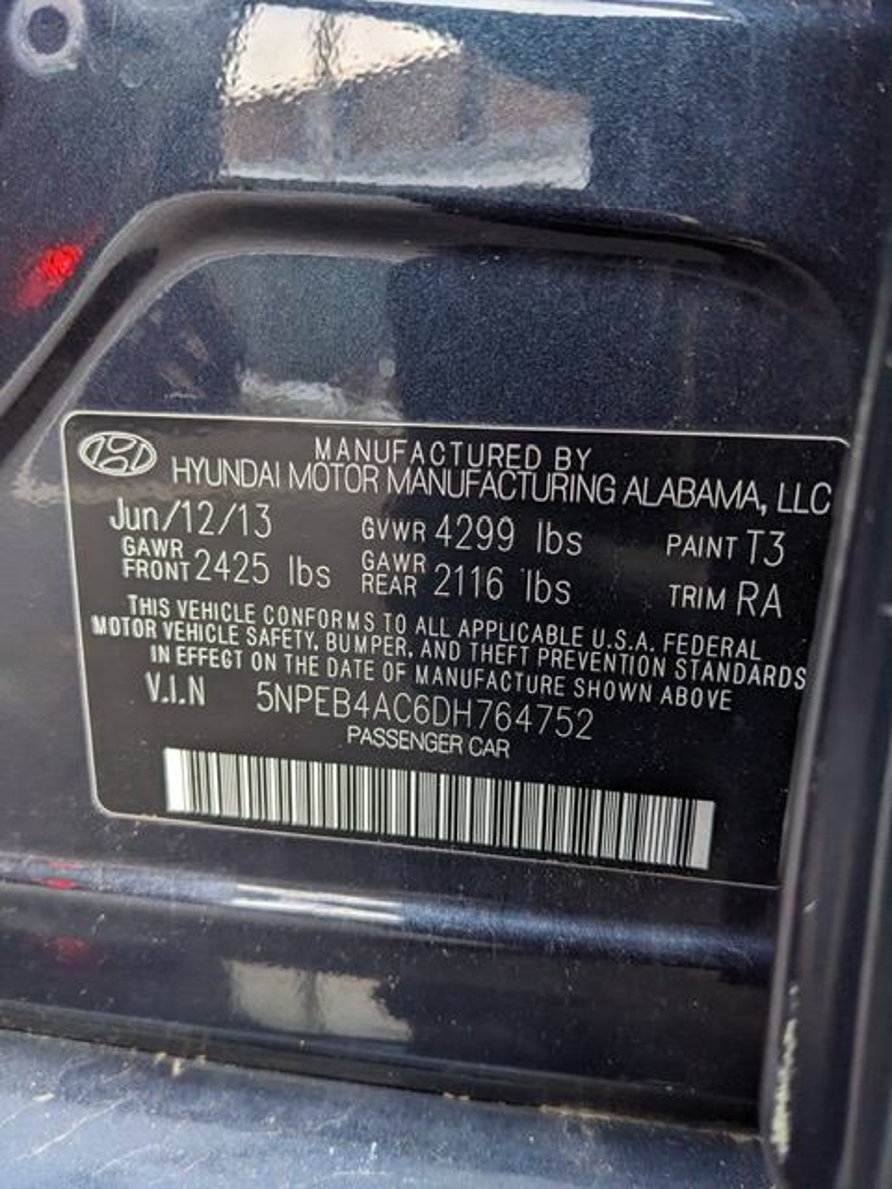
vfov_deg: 65.3
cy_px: 594
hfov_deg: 51.4
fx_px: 928
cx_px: 446
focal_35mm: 27
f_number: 1.73
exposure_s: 1/89.9
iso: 171
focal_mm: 4.38
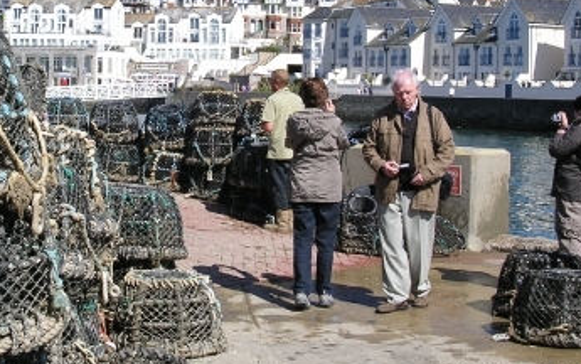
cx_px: 179
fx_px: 1109
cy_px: 78
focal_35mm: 70
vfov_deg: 18.5
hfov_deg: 29.1
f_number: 5.6
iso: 100
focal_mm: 7.8
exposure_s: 1/750
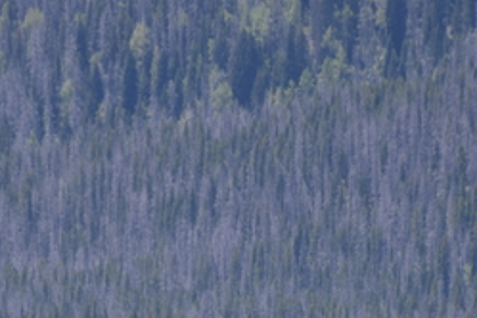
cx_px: 213
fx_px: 20403
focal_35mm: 1540
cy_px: 623
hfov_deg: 1.3
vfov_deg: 0.9
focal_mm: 300
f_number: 5.6
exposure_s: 1/640
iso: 160
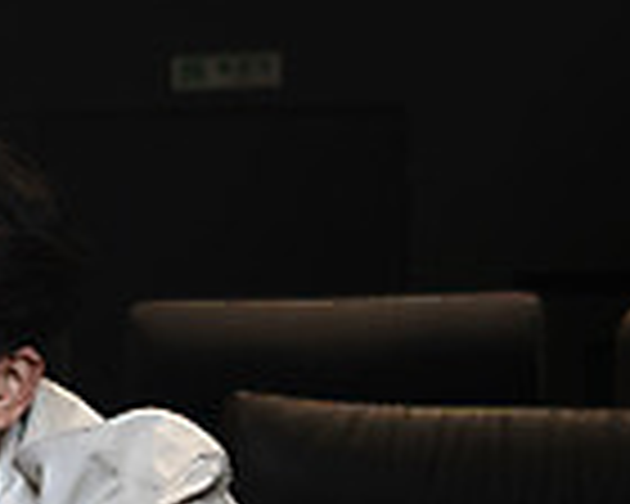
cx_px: -513
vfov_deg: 11.9
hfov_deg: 13.4
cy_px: 472
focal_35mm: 129
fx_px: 2405
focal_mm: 32
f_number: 2.8
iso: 1250
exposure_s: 1/125
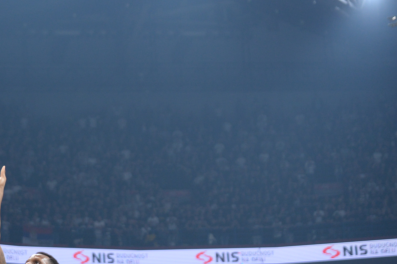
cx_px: 31
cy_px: 227
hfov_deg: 15.6
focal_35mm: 130
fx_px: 1432
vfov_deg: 10.5
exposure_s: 1/1000
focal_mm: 70
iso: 2000
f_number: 3.5
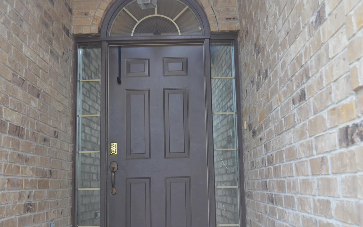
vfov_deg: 29.9
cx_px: 182
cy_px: 116
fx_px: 425
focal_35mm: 43
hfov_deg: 46.2
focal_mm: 28
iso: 250
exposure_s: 1/125
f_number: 5.6
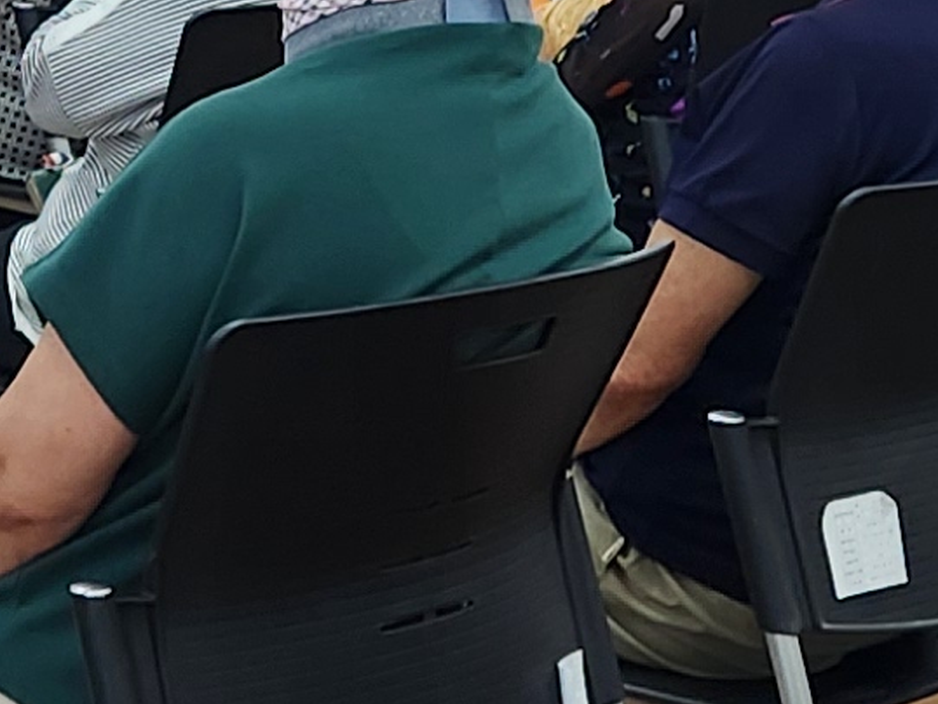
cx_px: 528
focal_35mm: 171
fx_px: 4636
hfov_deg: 11.6
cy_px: -21
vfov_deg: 8.6
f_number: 1.8
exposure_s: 1/120
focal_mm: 5.4
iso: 125
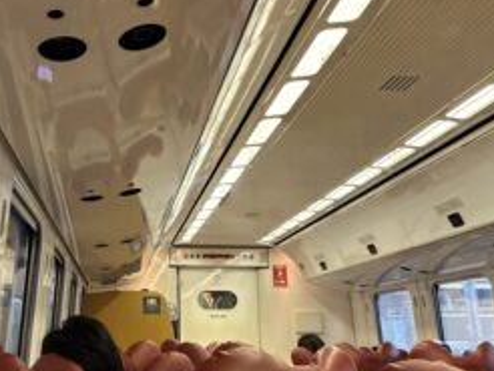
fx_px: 557
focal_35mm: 39
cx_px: 141
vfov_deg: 36.7
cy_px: 223
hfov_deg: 46.6
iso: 125
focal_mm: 6.76
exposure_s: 1/60
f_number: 1.78
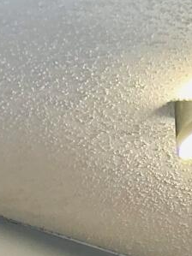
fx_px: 1288
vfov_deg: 9.1
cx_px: 468
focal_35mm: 174
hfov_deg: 7.9
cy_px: 780
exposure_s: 1/60
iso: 125
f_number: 1.5
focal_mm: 5.7
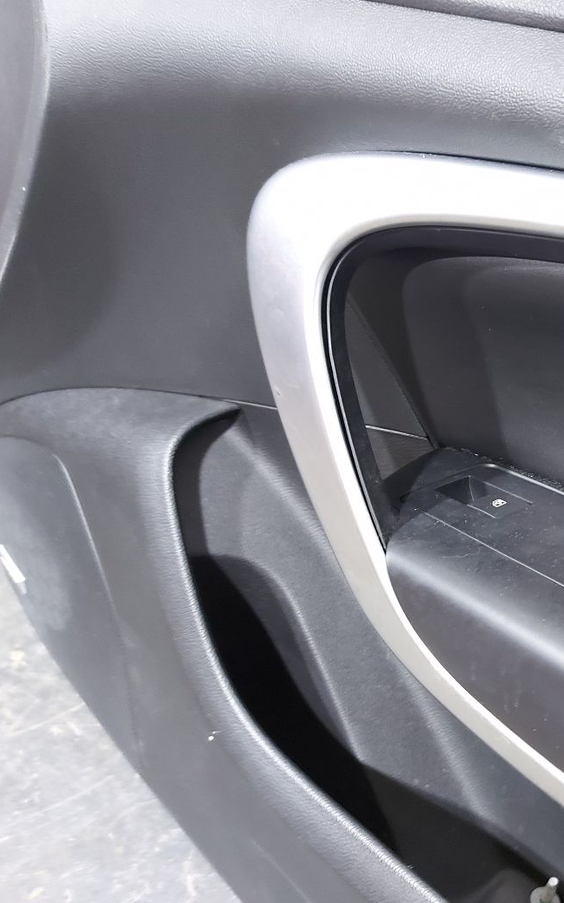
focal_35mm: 34
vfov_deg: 56.7
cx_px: 557
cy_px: 452
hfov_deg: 34.1
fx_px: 836
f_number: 1.8
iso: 400
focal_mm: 5.23
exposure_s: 1/20
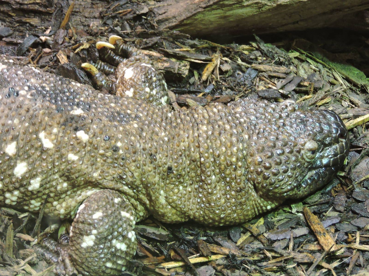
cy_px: 138
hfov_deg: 13.6
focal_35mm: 145
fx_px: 1546
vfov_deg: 10.2
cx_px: 184
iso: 800
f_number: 4.4
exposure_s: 1/20
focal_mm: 25.9
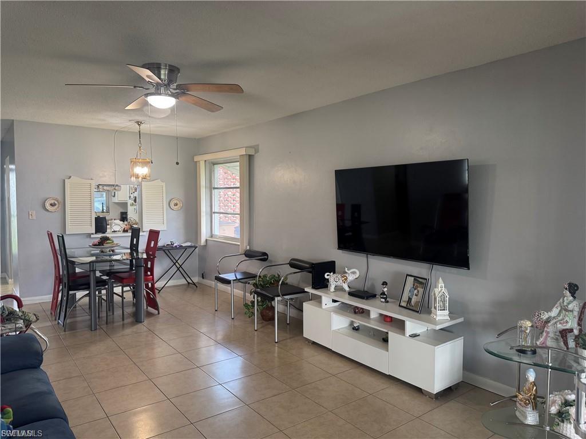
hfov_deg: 71.6
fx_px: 406
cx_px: 293
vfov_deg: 56.8
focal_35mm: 24
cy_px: 220
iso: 200
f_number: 1.78
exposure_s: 1/60
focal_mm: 6.76
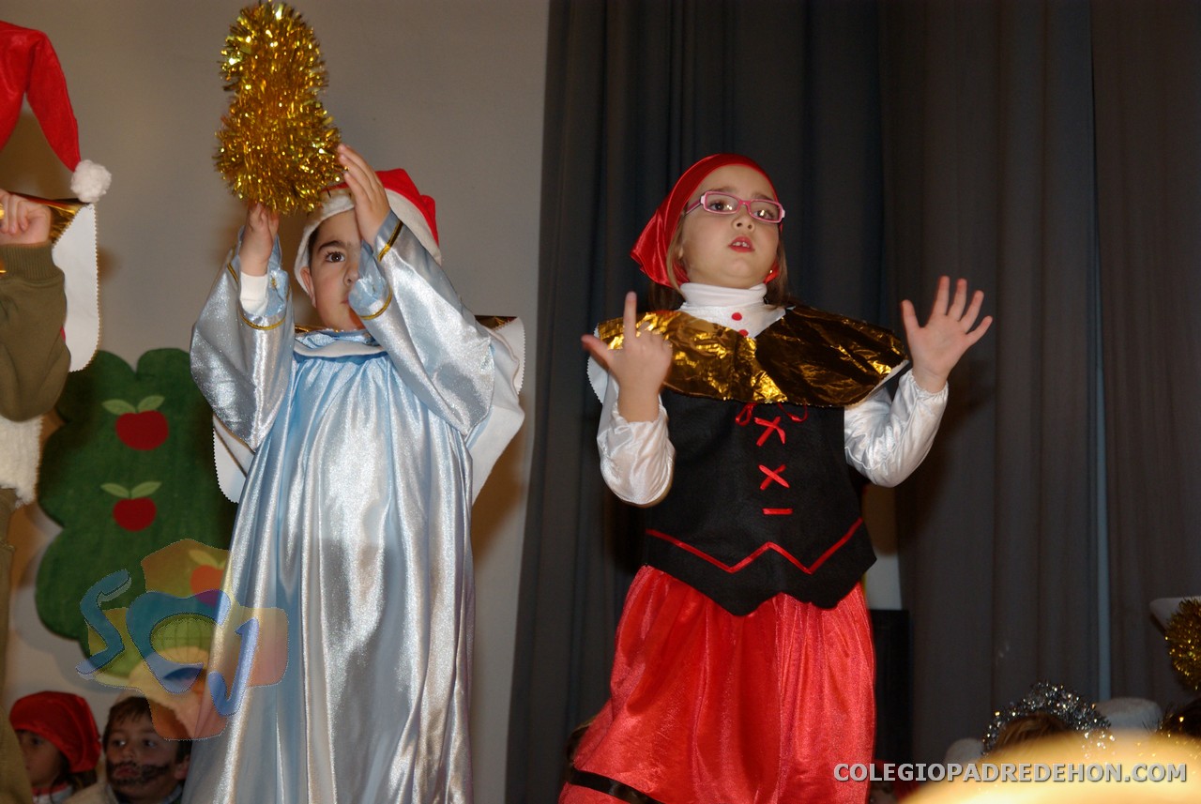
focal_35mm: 75
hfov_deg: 27.0
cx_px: 600
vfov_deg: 18.2
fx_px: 2505
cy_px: 402
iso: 400
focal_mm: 50
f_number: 5.6
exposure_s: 1/60
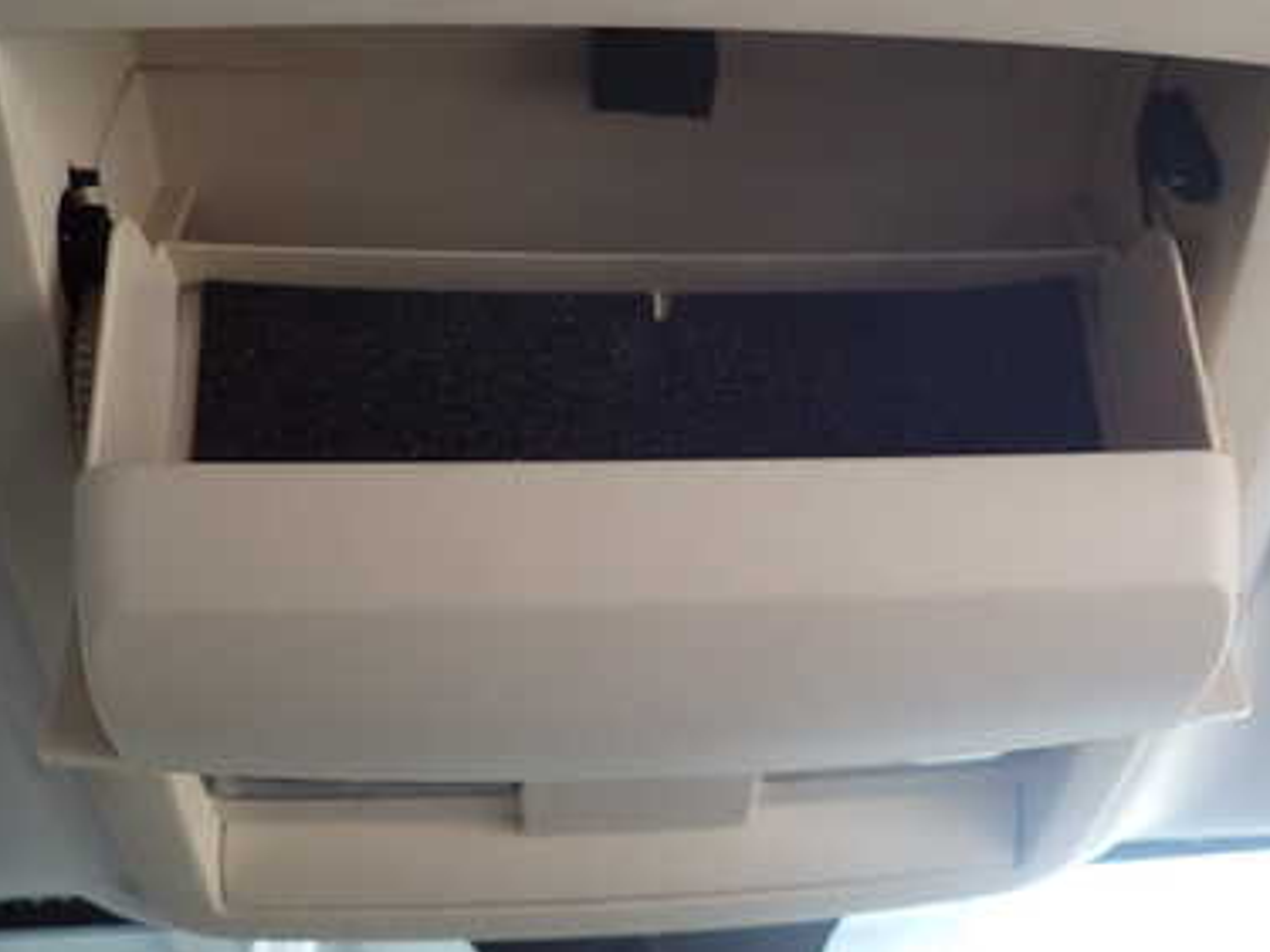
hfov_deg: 46.5
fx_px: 1467
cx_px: 782
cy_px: 407
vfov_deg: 35.9
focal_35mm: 40
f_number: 2
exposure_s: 1/50
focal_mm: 4.5
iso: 200
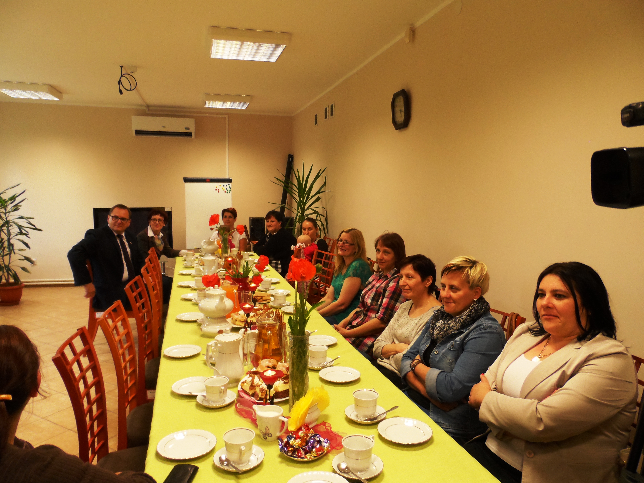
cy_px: 242
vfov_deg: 56.8
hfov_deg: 71.6
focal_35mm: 24
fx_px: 446
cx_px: 322
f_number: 3.2
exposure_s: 1/30
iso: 160
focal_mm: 4
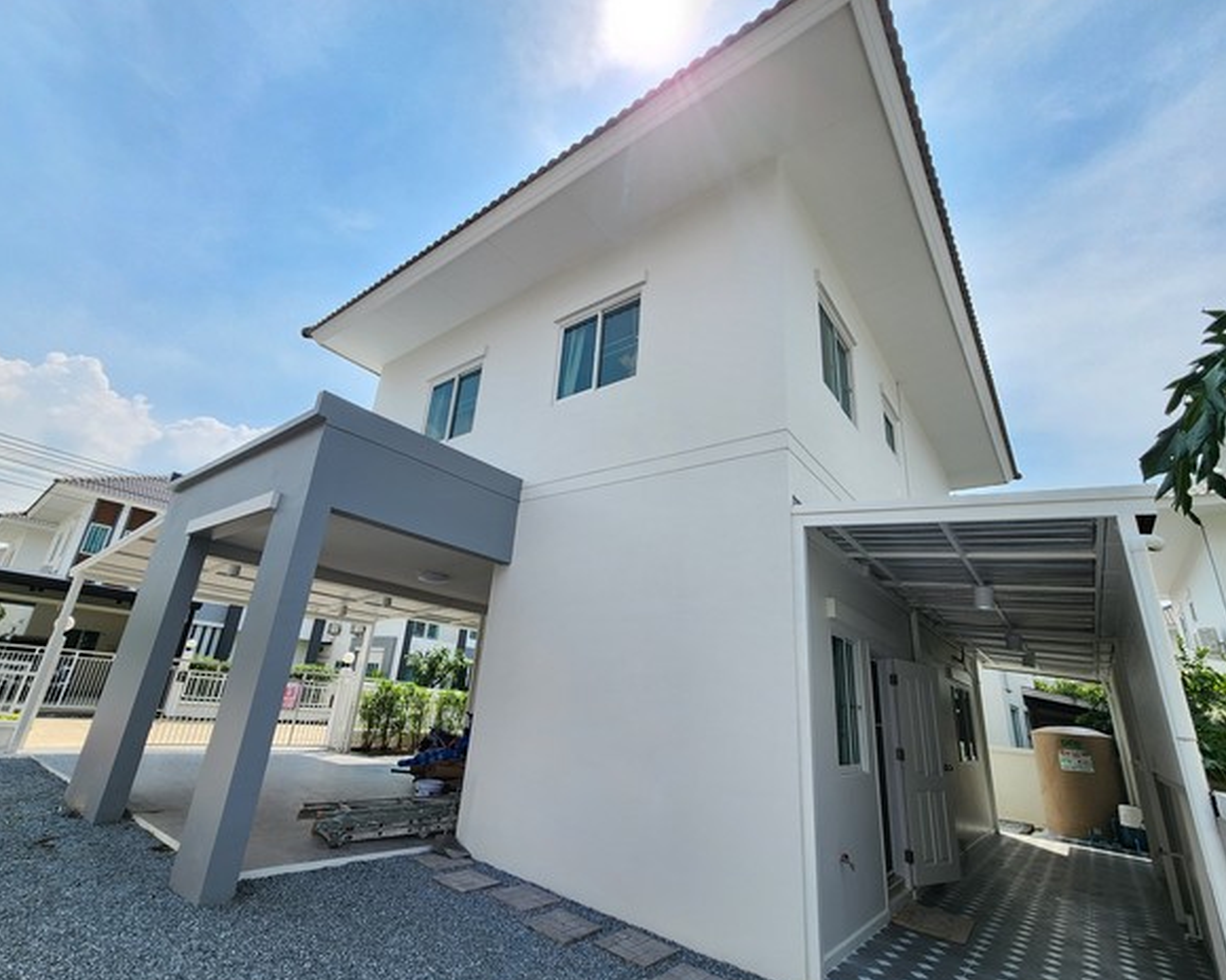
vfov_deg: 88.0
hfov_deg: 100.6
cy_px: 501
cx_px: 588
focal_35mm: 14
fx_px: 508
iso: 50
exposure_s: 1/1170
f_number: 2.2
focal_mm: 2.2
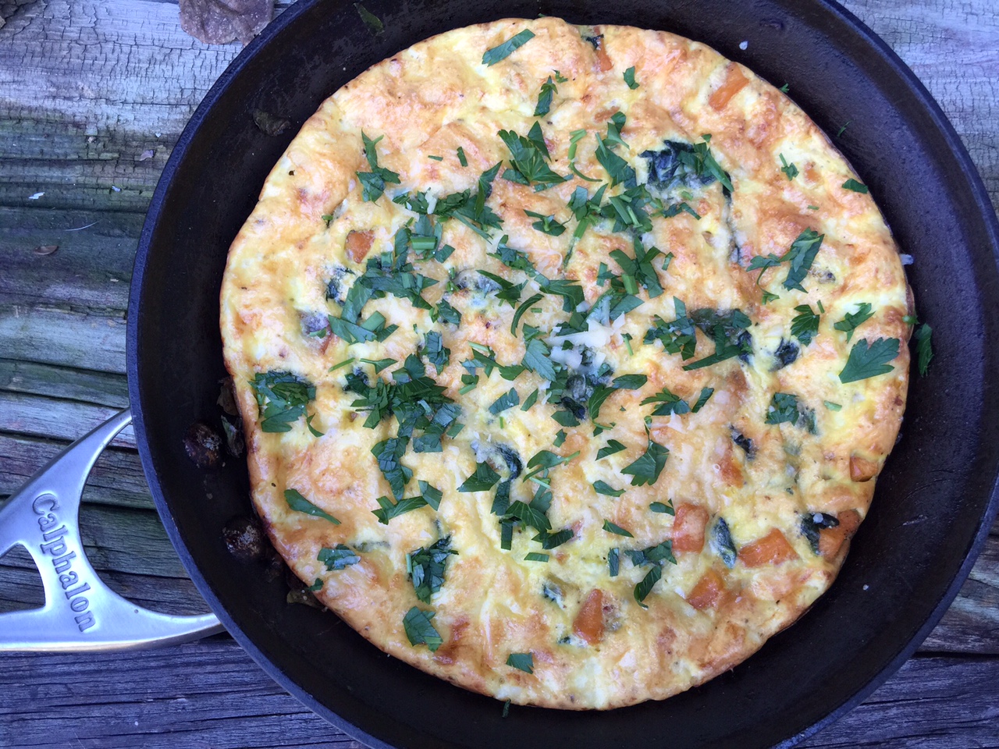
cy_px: 374
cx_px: 500
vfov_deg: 48.2
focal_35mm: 29
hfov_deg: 61.7
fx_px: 837
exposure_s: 1/40
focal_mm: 4.15
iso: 32
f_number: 2.2
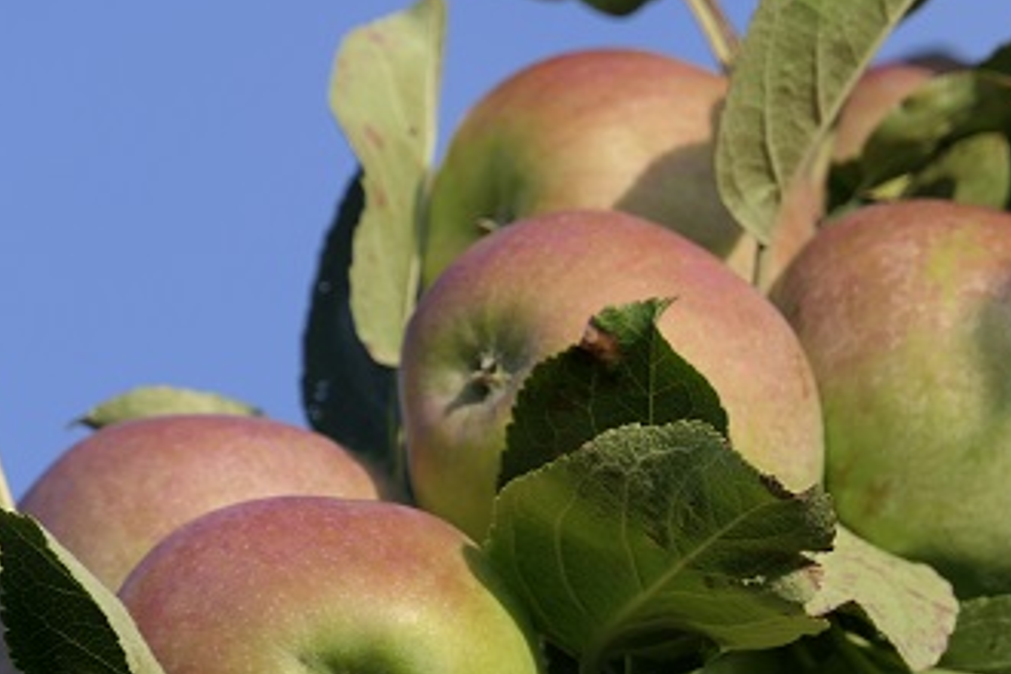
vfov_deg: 2.6
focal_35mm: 532
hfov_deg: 3.9
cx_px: 551
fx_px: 14939
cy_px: 573
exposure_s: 1/640
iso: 125
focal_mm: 107.5
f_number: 4.5
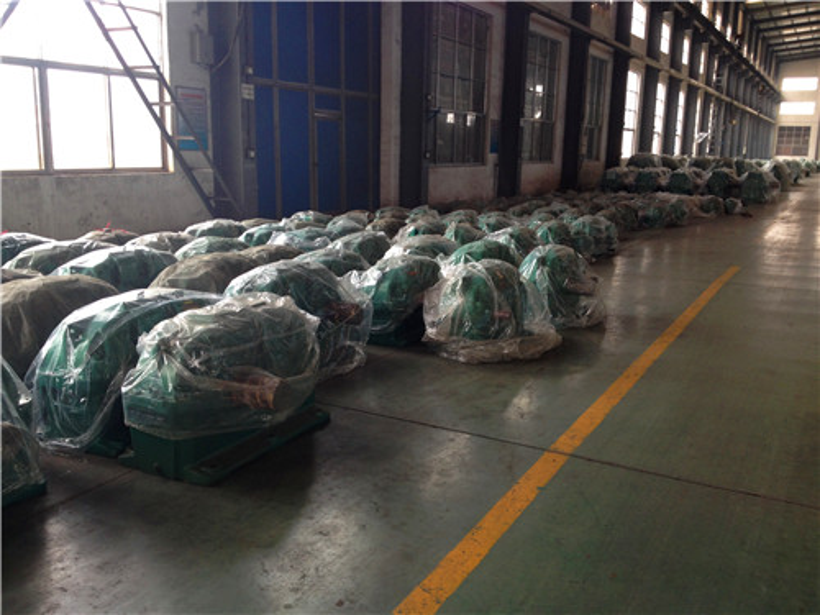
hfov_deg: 52.6
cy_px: 308
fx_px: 829
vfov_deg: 40.7
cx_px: 410
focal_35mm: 35
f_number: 2.4
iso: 50
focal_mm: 4.28
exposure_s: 1/40
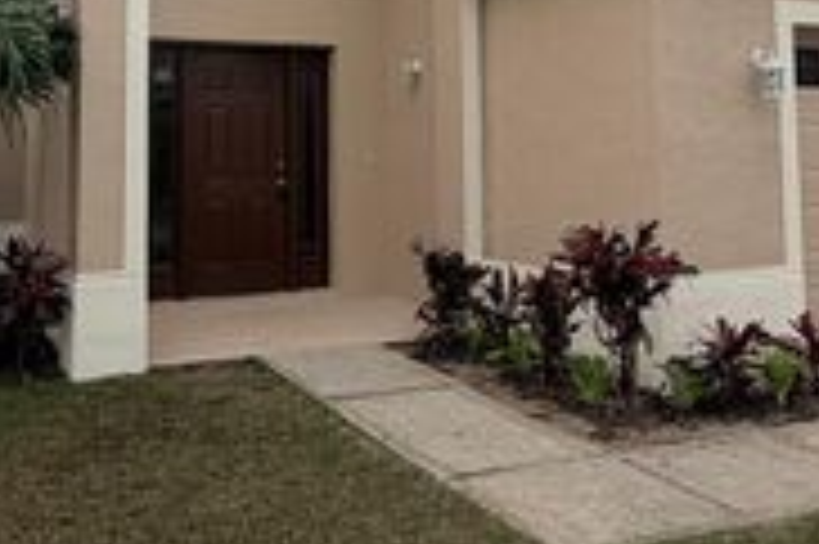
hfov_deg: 48.5
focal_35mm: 40
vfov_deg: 30.0
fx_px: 909
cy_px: -54
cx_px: 387
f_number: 2.2
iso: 20
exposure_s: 1/1087
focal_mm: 2.22
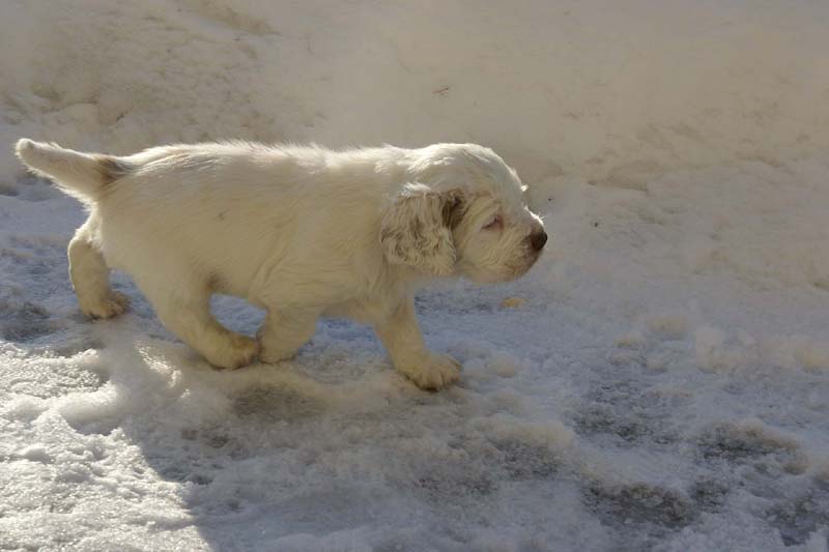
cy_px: 276
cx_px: 414
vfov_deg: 13.0
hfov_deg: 19.5
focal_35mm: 105
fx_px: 2417
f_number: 10
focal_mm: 70
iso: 100
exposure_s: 1/250
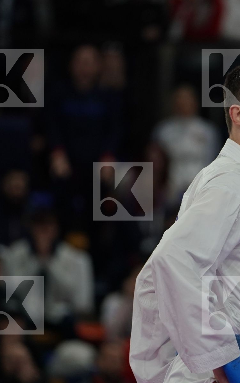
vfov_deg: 4.6
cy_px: 192
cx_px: 232
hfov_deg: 2.9
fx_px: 4812
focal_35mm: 460
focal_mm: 200
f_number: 2.8
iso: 1000
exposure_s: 1/1000
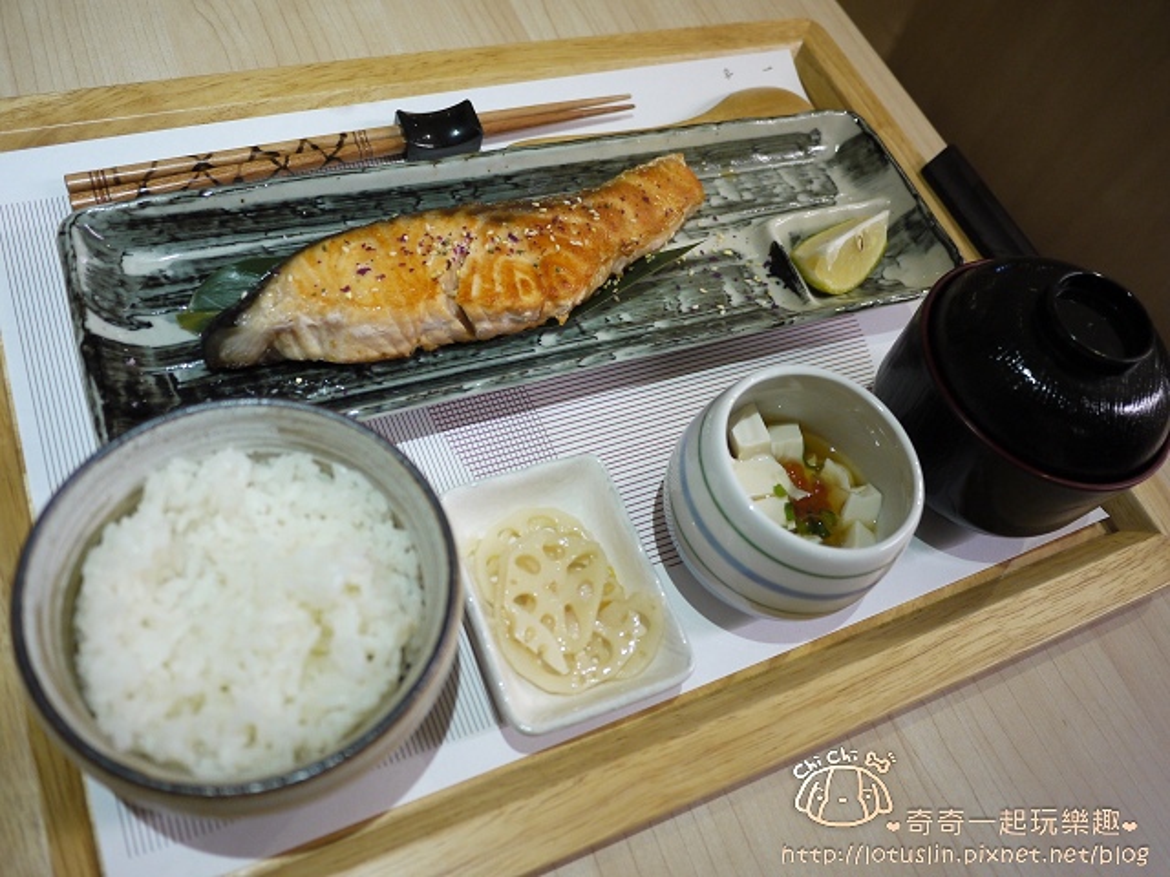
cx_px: 585
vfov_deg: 49.7
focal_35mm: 28
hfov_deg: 63.4
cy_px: 438
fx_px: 946
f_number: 2.5
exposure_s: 1/30
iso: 400
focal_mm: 14
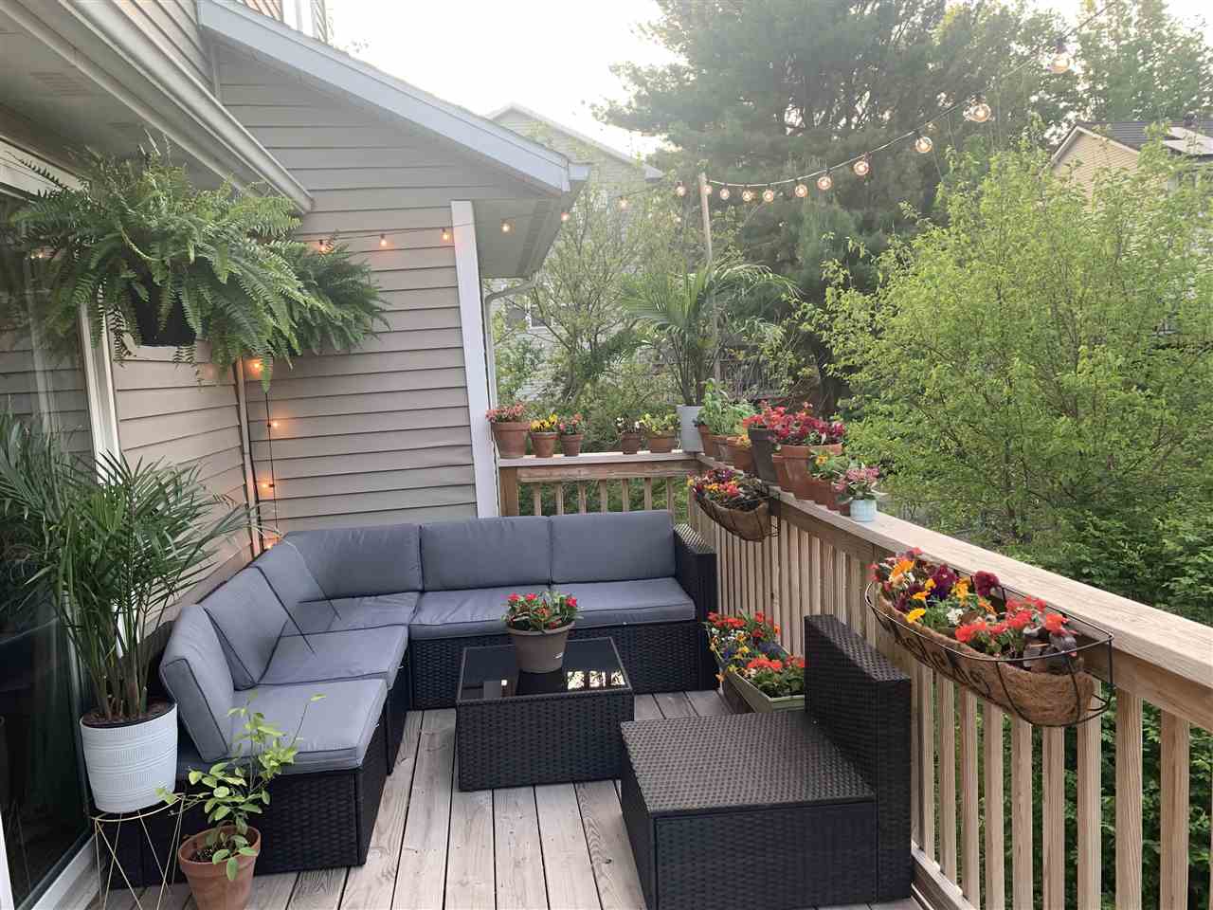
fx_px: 911
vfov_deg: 53.1
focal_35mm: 26
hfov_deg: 67.3
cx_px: 606
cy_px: 455
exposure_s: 1/120
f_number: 1.8
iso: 40
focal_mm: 4.25
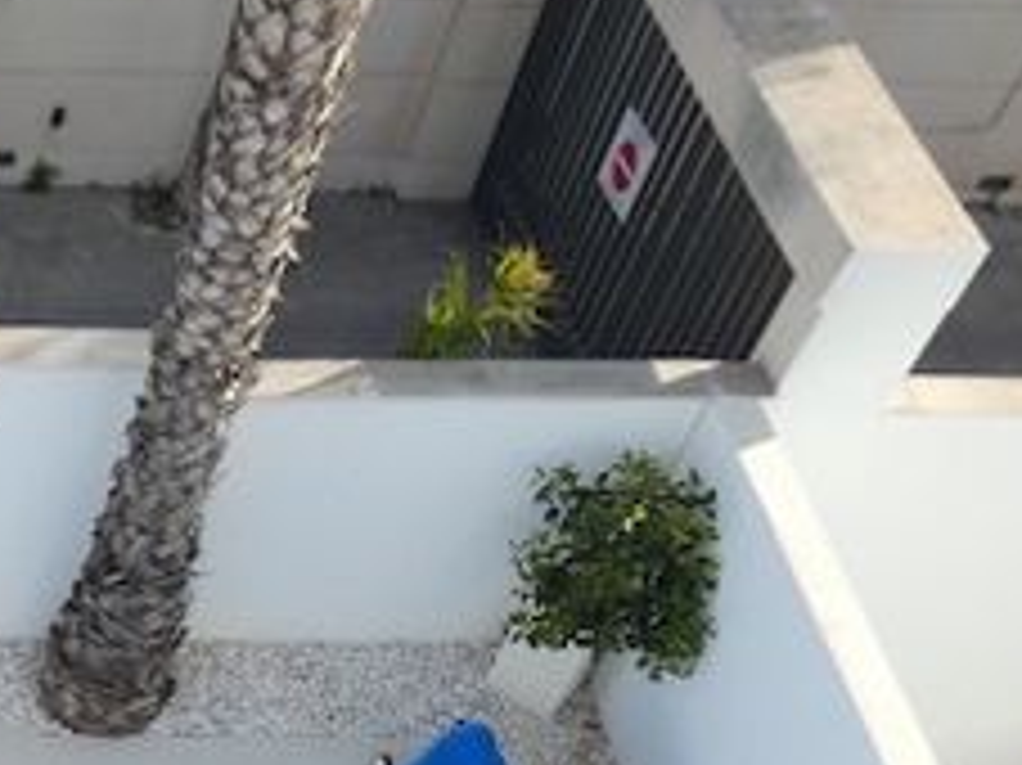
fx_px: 1830
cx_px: -358
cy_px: 972
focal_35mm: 62
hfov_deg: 26.0
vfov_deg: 21.5
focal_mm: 3.6
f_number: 2.8
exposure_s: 1/640
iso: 80
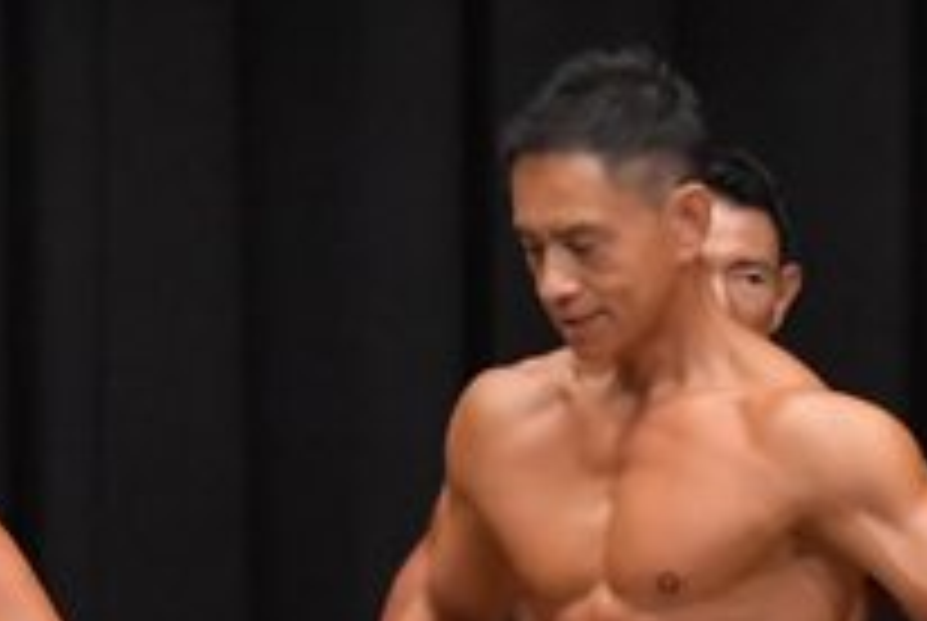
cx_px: 781
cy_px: 936
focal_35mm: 758
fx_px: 19546
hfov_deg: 2.7
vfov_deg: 1.8
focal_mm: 135
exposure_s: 1/400
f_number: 5.6
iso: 6400
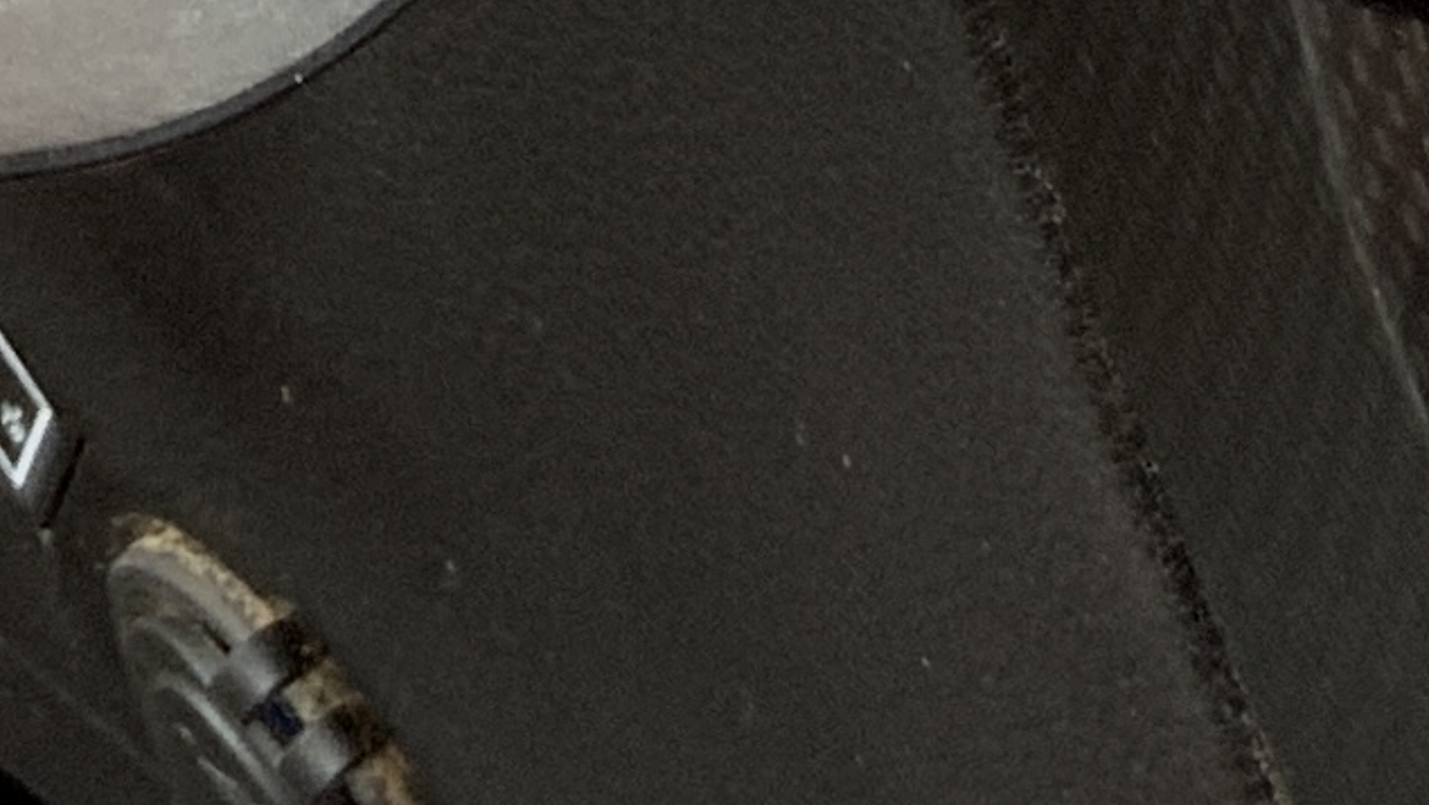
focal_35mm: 201
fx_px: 7618
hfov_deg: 10.2
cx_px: -1046
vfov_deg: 5.5
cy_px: -2084
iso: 20
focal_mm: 3
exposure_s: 1/80
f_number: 1.8
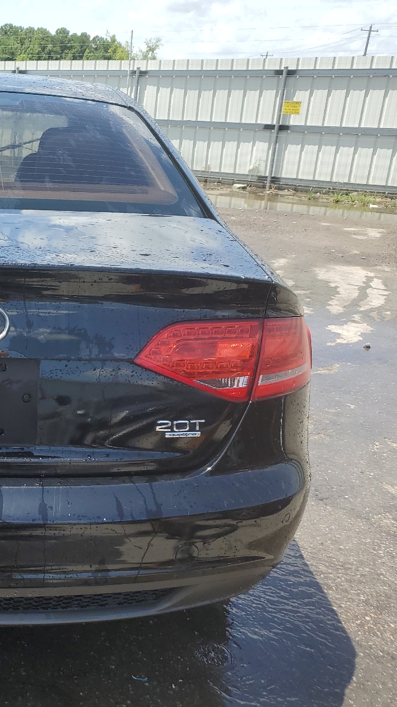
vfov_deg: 52.8
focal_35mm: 38
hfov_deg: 28.4
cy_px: 352
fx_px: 711
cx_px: -39
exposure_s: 1/1667
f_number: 1.5
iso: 50
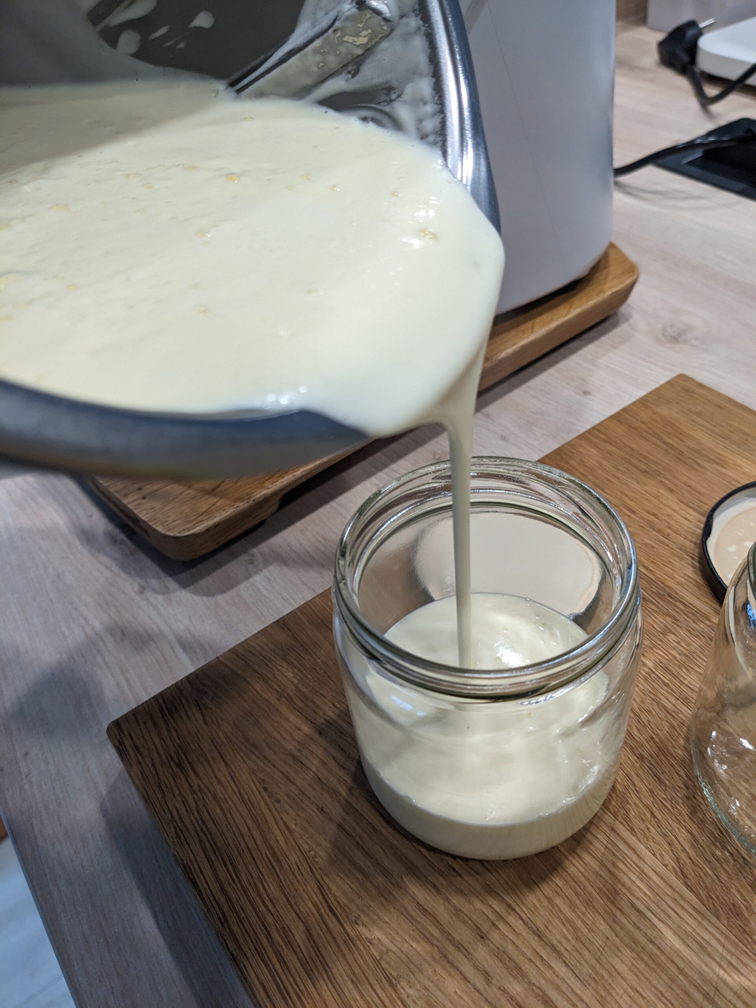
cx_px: 378
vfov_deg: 65.3
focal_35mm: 27
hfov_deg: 51.4
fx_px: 786
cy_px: 504
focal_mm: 4.38
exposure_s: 1/50
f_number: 1.73
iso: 156
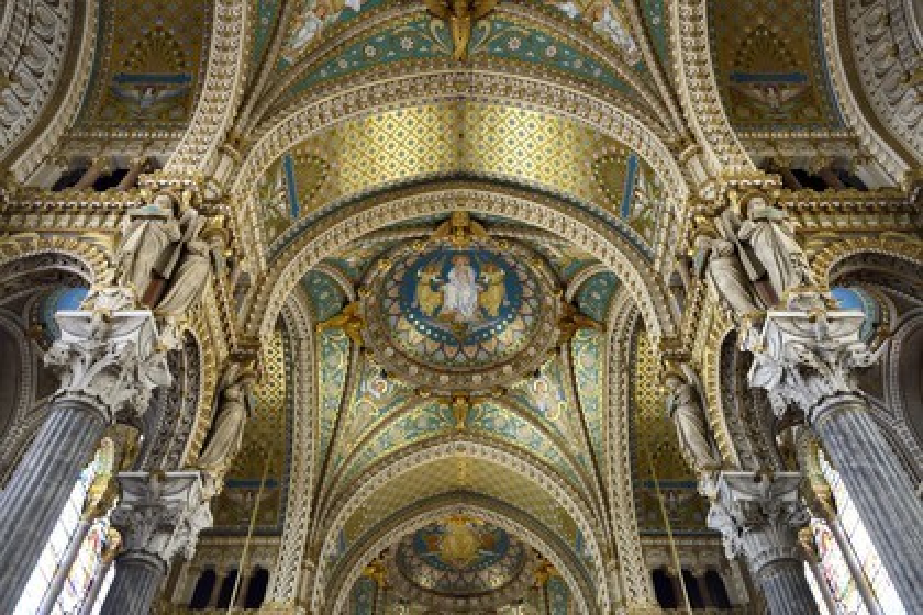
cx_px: 462
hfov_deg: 60.3
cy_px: 308
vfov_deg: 42.3
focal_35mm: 31
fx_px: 795
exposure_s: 1/15
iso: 800
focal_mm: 31
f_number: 4
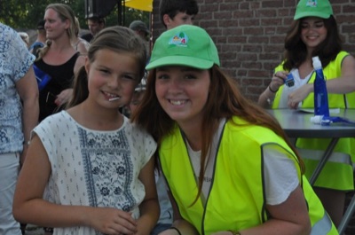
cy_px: 118
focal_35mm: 72
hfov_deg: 28.1
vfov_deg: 18.8
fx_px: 709
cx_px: 178
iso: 2000
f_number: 13
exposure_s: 1/640
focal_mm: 48
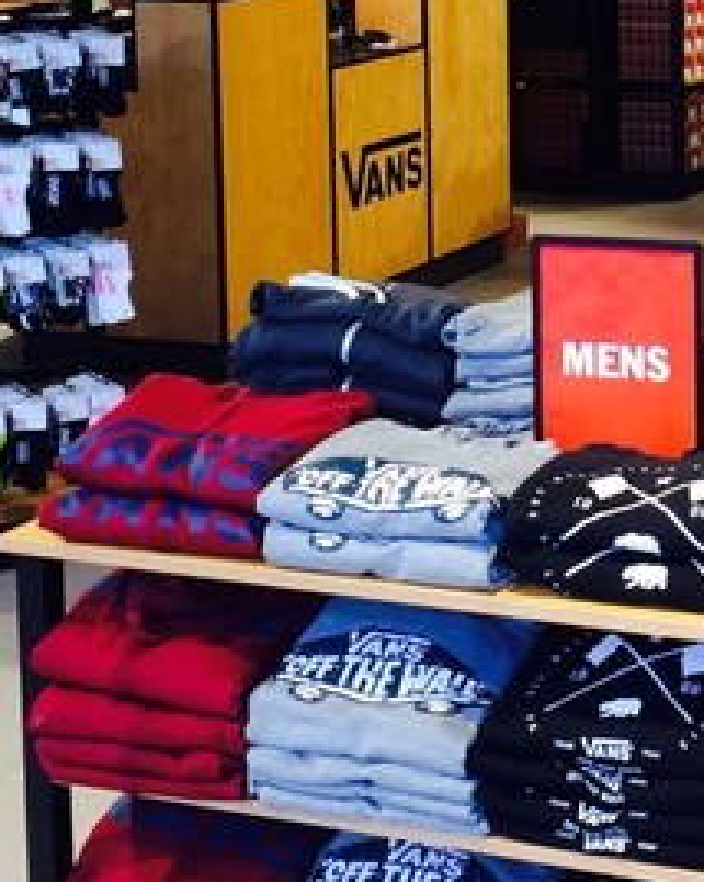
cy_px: 91
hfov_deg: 16.4
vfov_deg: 20.4
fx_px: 2399
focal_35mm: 92
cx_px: 681
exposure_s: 1/33
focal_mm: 4.15
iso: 32
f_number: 2.2
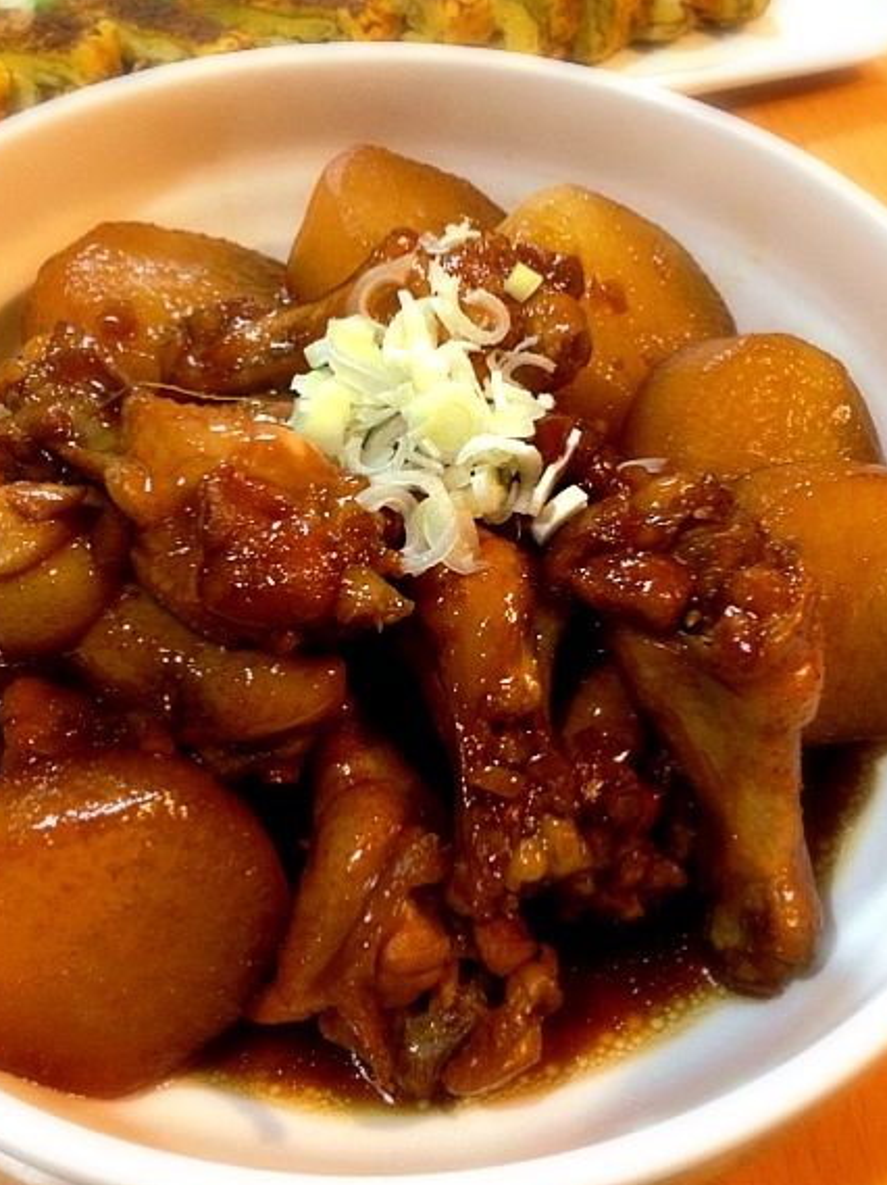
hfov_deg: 38.6
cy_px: 548
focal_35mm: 37
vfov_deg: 50.1
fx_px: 1266
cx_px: 435
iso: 400
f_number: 2.4
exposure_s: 1/15
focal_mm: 4.13
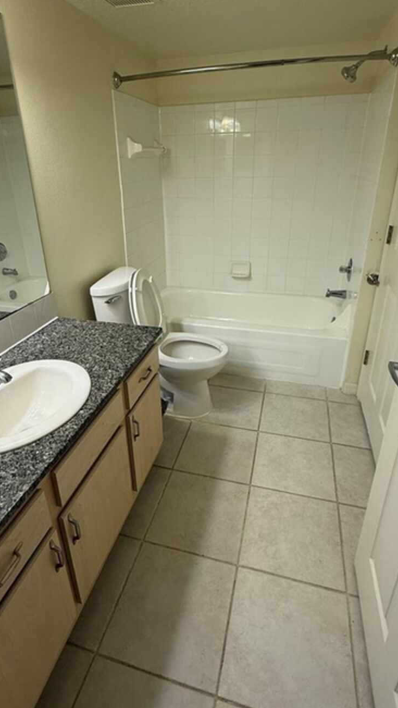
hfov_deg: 55.9
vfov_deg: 86.4
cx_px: 189
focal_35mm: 20
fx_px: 375
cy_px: 323
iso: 160
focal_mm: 2.22
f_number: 2.2
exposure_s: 1/120
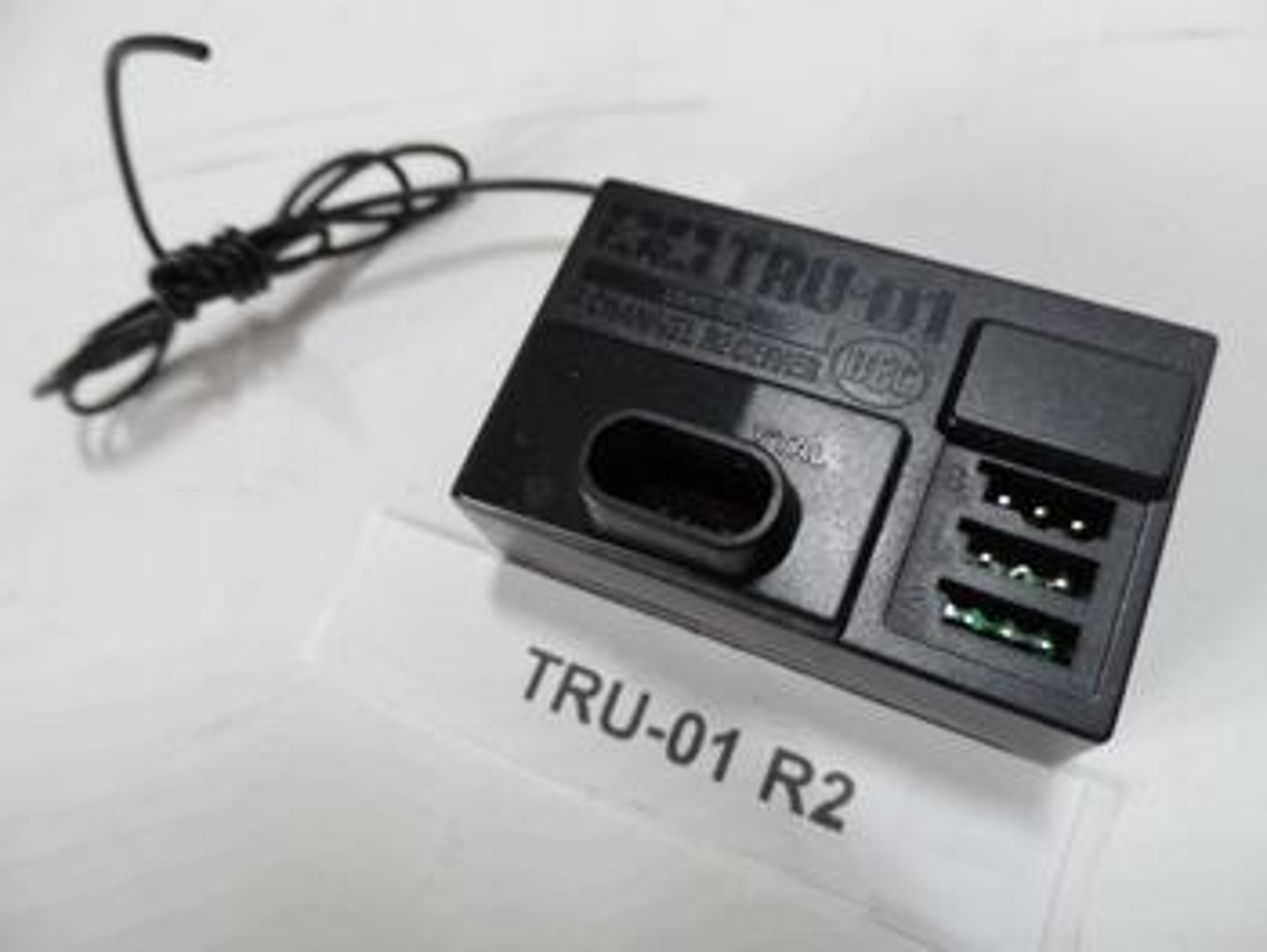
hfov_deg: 71.6
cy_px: 476
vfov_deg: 56.9
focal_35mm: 24
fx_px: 879
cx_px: 634
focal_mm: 4
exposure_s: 1/30
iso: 100
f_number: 3.2
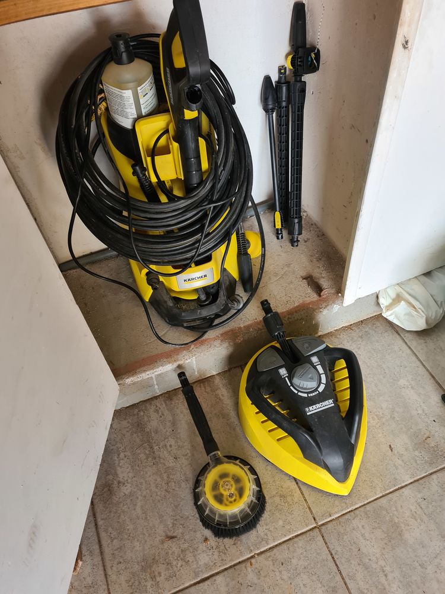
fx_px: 446
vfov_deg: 67.3
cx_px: 222
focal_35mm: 26
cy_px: 297
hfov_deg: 53.1
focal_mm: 5.4
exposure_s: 1/50
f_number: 1.8
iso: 125
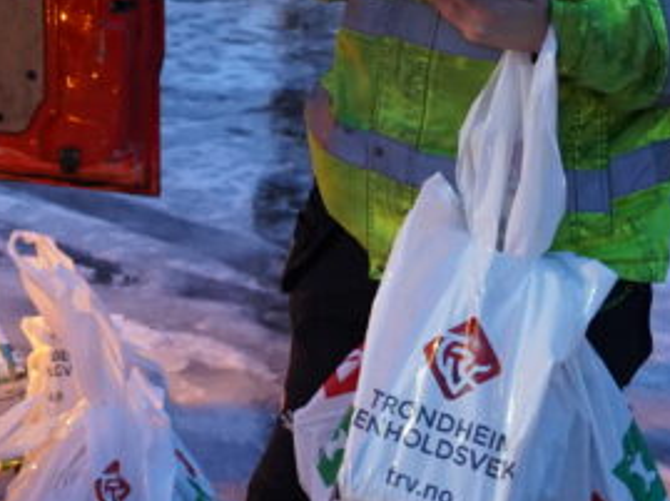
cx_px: -30
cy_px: 24
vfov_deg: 16.5
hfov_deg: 21.4
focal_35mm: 88
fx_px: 1701
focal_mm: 24
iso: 3200
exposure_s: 1/30
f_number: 4
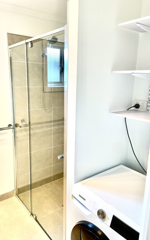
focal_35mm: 28
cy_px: 121
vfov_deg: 66.5
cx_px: 68
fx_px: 183
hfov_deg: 44.5
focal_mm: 4.25
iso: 64
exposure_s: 1/100
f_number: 1.8
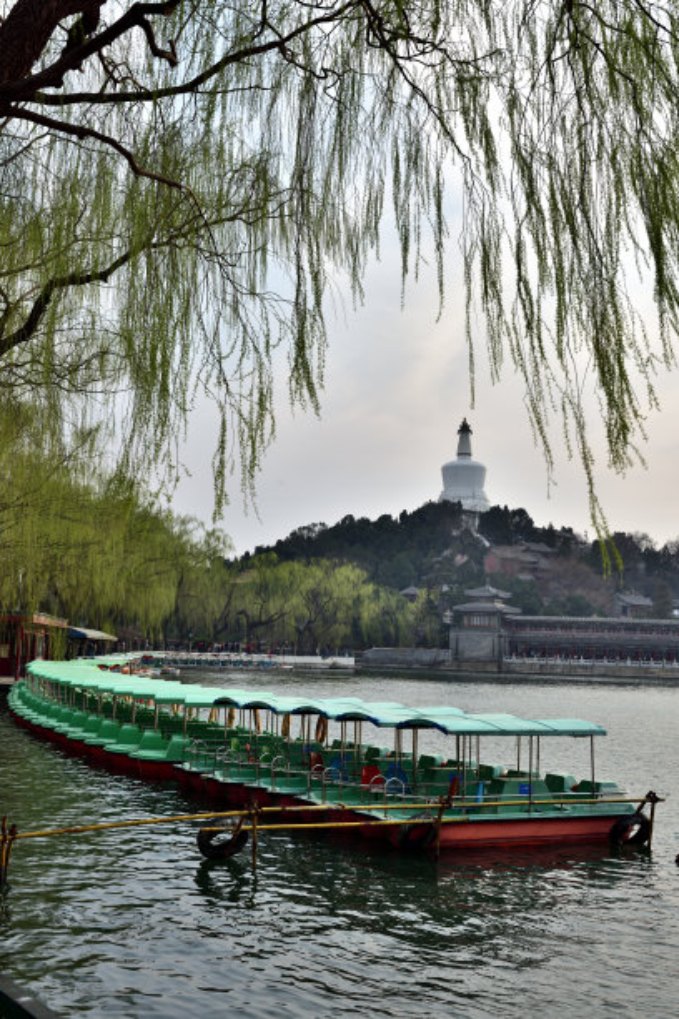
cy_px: 510
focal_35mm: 42
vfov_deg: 46.4
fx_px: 1188
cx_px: 340
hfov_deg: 31.9
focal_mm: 42
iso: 64
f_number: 10
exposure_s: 1/60
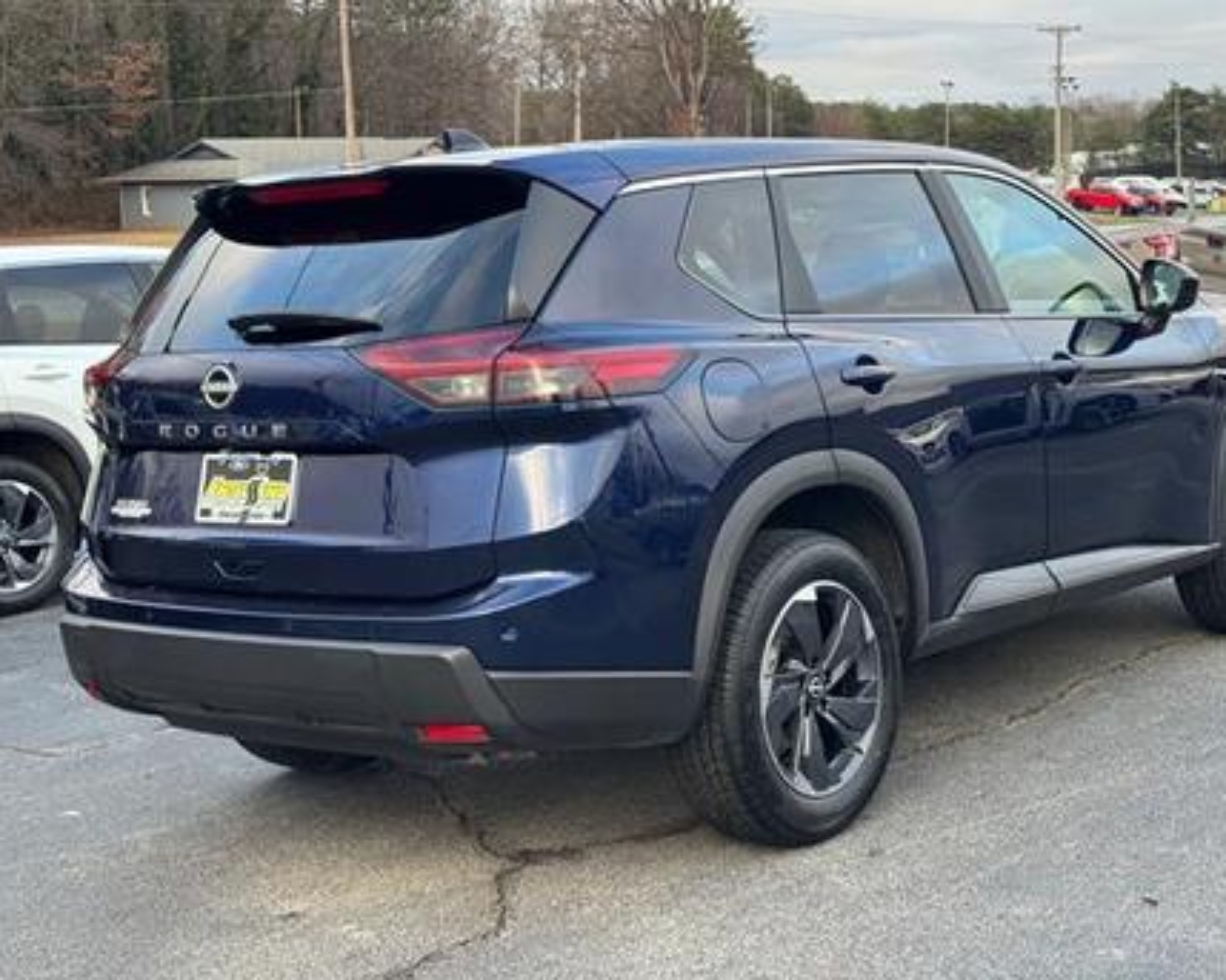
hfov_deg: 34.1
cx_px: 692
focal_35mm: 55
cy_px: 443
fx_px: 1995
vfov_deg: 27.6
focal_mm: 6.76
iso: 64
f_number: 1.78
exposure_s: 1/336
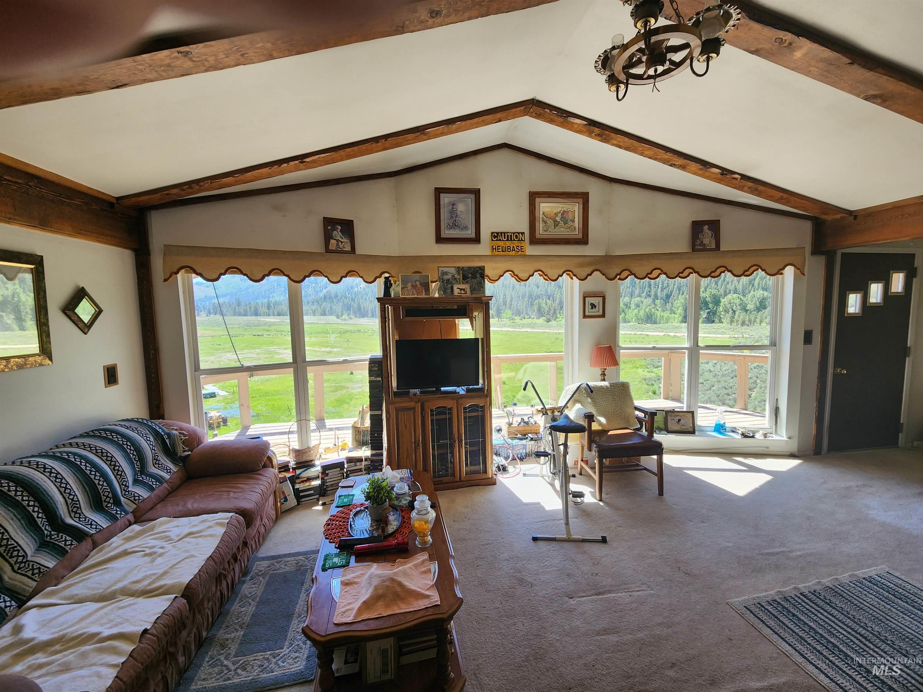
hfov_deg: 106.2
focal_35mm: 13
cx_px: 462
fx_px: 347
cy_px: 346
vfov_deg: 89.9
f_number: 2.2
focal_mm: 2.2
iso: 50
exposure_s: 1/191
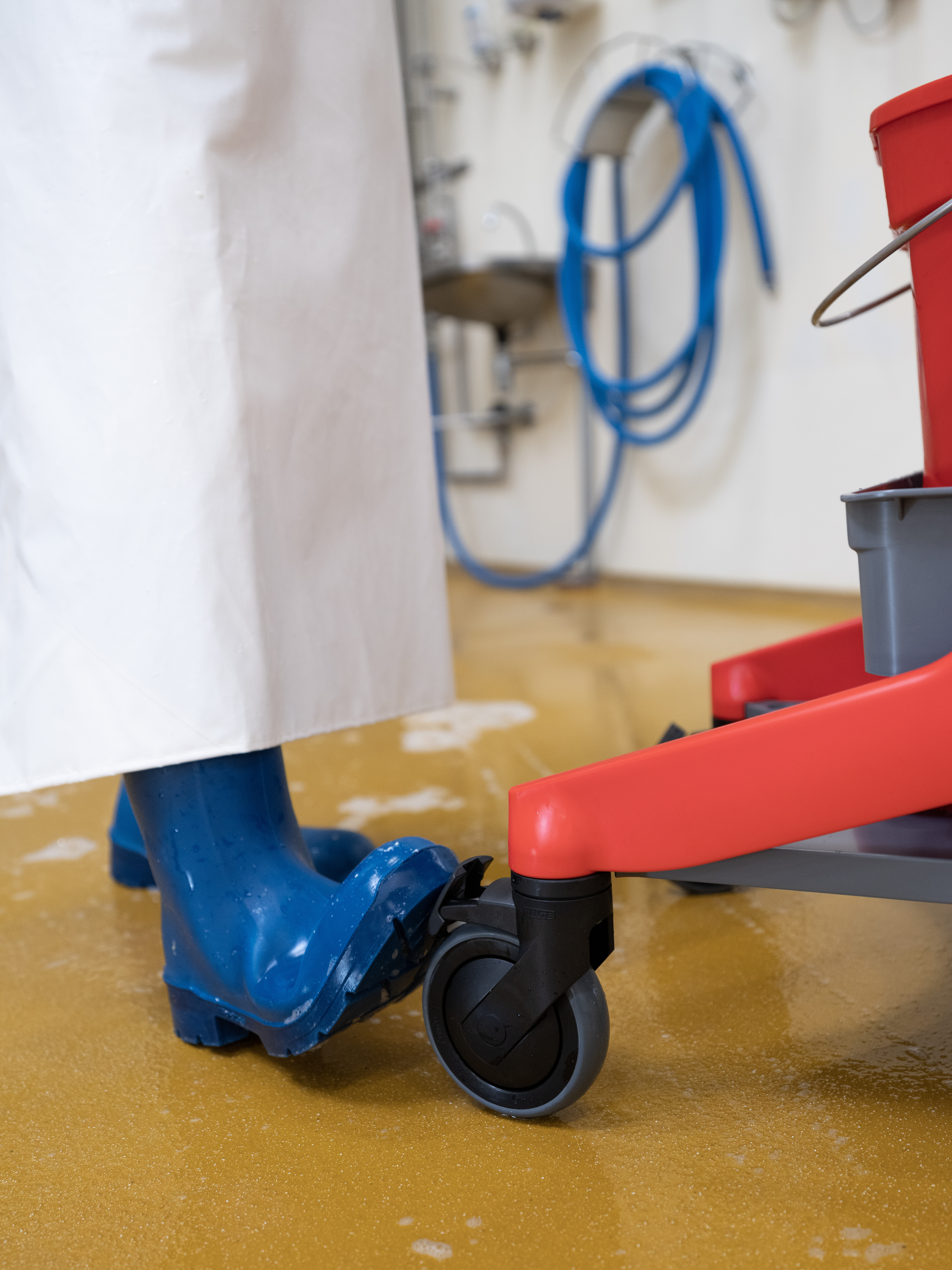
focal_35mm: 36
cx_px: 485
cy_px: 629
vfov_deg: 51.4
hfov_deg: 39.7
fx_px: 1320
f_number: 4
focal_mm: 44
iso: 1000
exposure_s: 1/125
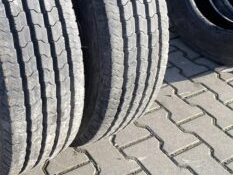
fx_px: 323
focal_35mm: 48
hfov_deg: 37.8
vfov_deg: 29.5
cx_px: 39
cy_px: 30
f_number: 1.8
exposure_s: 1/554
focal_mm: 4.25
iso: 32
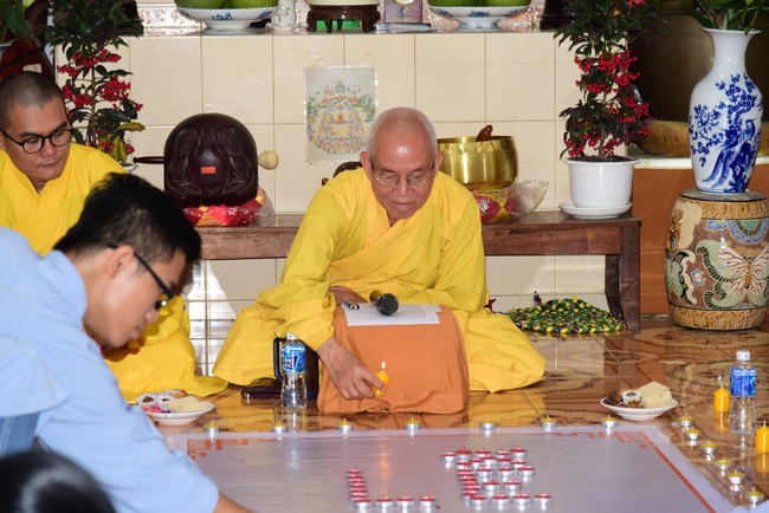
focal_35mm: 120
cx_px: 384
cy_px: 256
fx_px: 2564
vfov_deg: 11.4
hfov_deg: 17.1
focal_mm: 120
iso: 1000
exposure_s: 1/80
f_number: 5
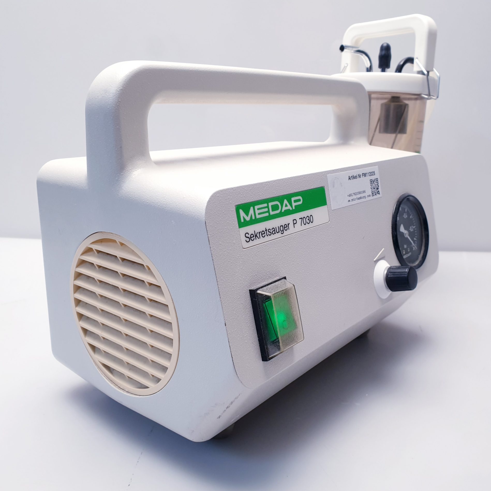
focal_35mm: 31
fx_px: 497
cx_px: 277
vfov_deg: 52.5
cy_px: 246
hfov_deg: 52.4
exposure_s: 1/50
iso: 80
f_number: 2.4
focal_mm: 4.3
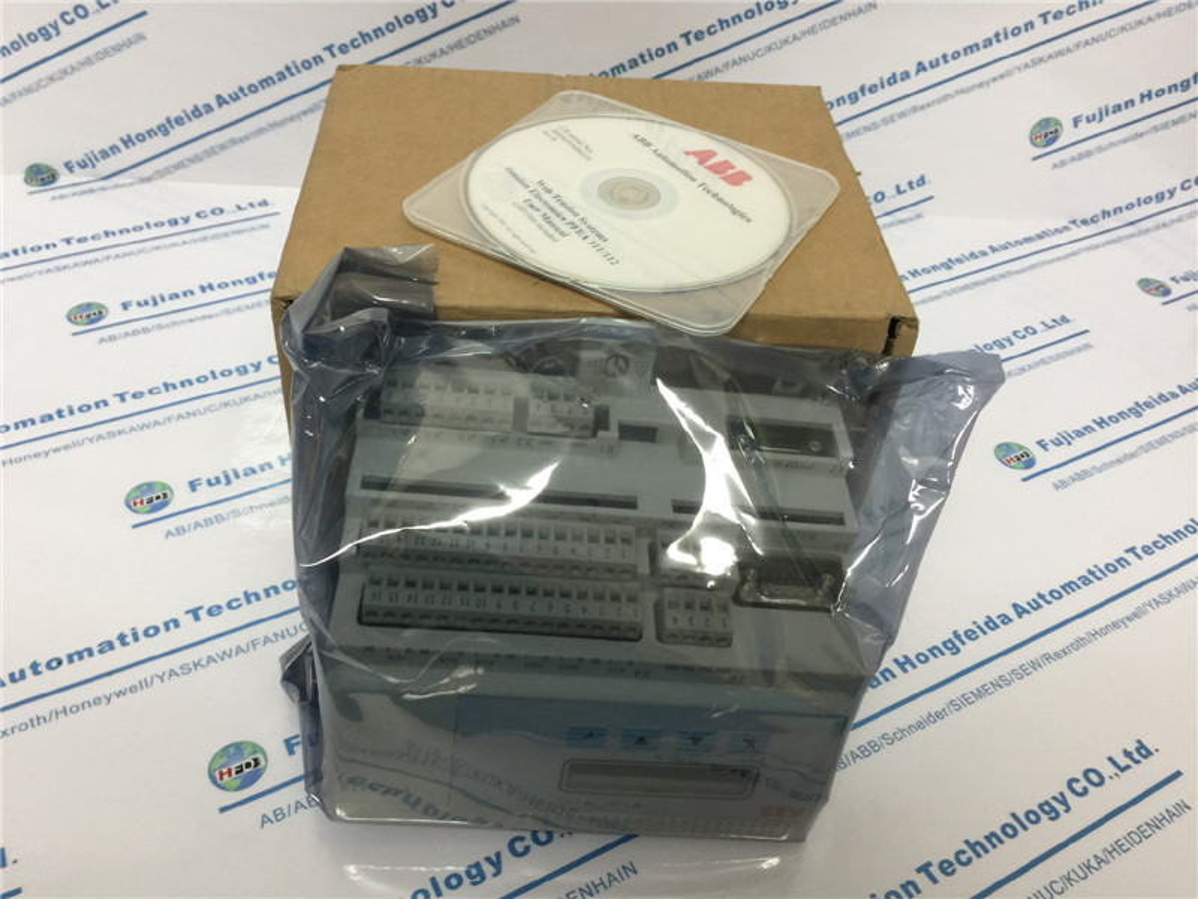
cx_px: 599
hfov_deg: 61.7
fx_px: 1004
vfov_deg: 48.2
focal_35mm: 29
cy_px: 450
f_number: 2.2
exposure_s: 1/17
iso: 40
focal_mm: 4.15
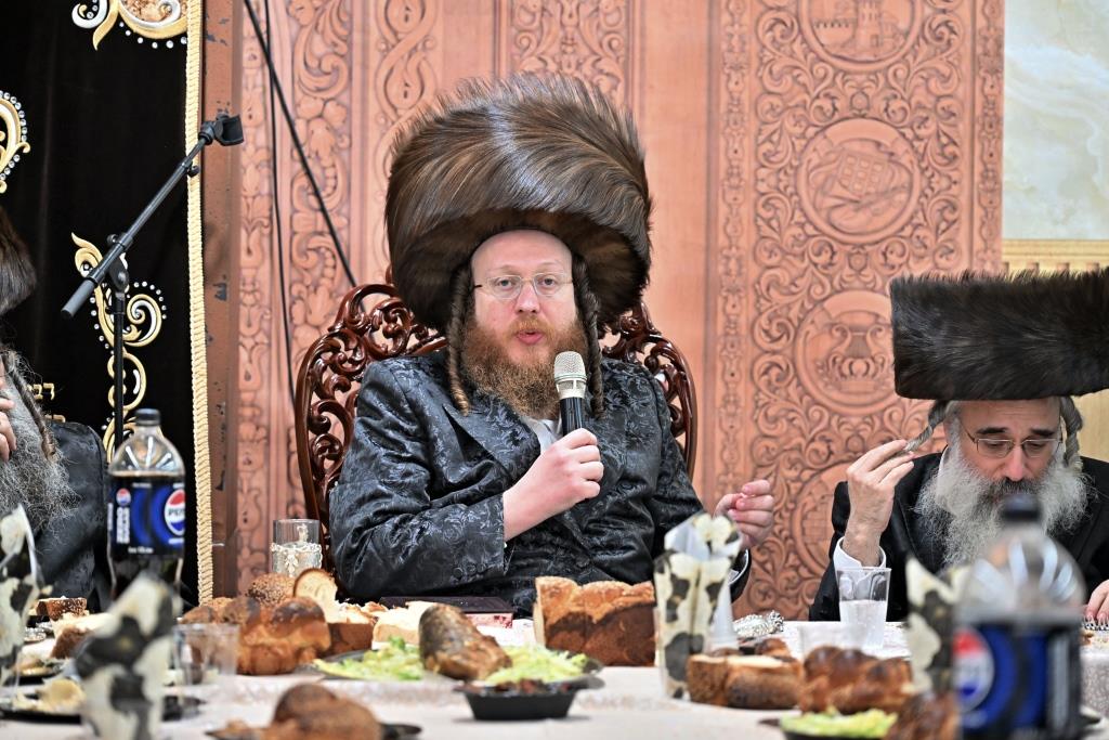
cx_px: 554
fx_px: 3697
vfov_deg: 11.4
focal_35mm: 120
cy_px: 370
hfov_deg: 17.1
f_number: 4
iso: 1000
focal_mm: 120
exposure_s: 1/160
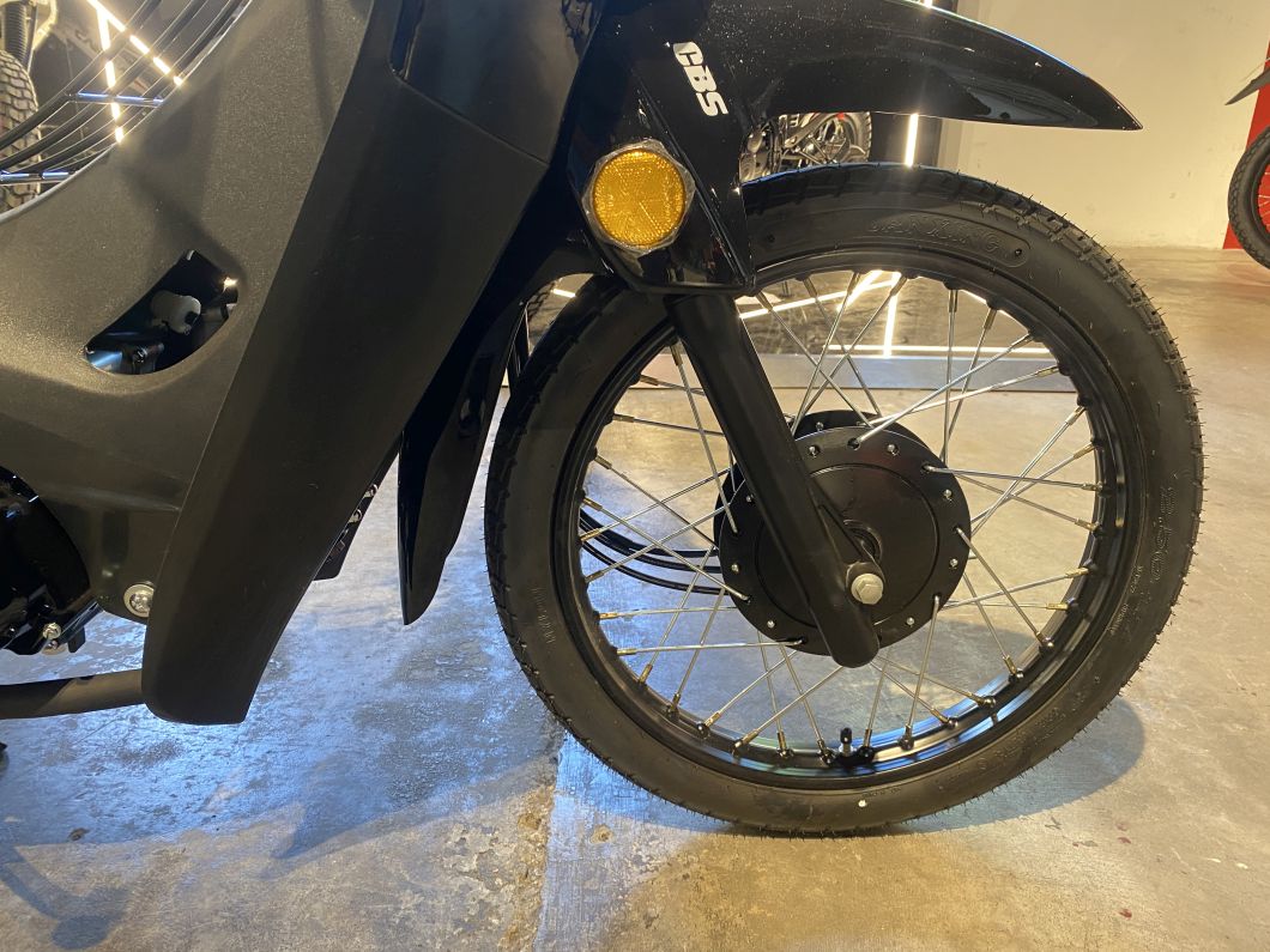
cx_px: 635
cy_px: 476
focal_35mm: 26
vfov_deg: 53.1
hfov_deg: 67.3
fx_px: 954
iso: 200
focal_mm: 4.25
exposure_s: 1/50
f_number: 1.8
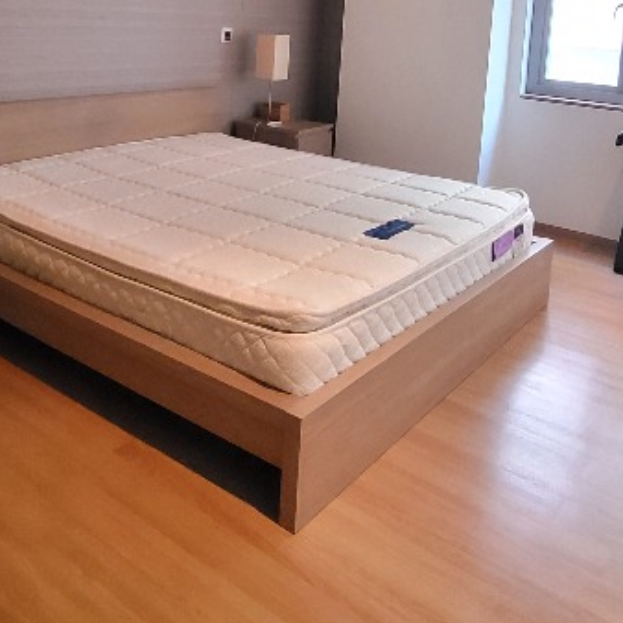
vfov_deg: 44.4
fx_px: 692
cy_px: 70
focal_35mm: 34
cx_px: 275
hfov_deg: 48.3
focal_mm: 1.74
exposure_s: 1/25
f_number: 2.2
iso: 1250
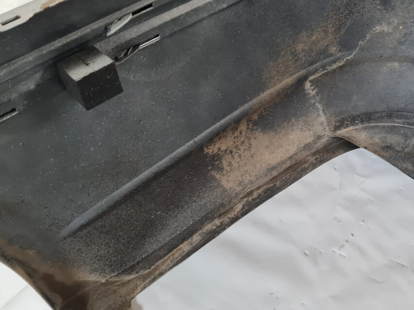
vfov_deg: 33.5
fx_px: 514
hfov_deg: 42.7
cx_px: 302
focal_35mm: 43
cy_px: 133
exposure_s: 1/40
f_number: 1.8
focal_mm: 5.4
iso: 250
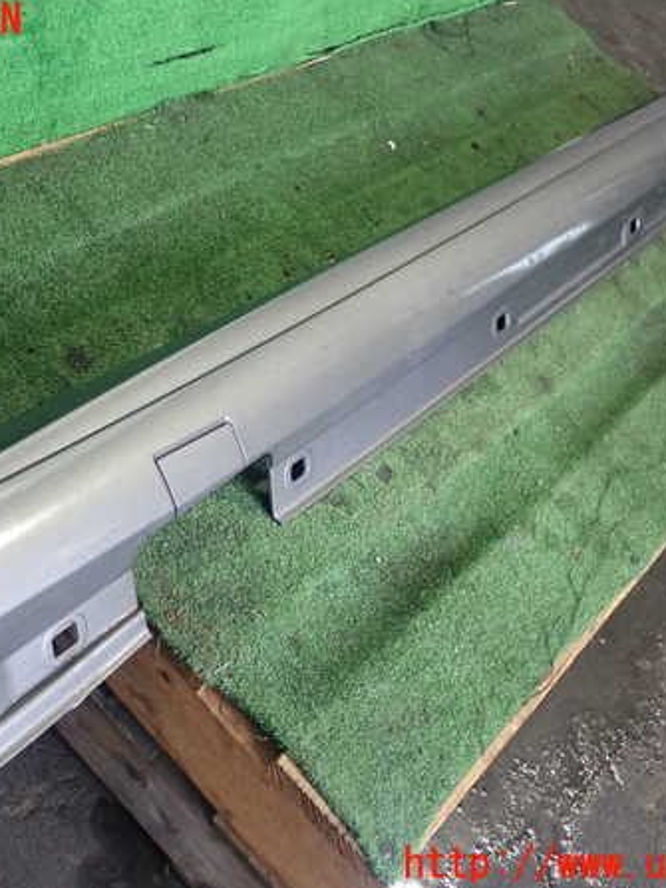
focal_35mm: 43
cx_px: 256
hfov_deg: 33.4
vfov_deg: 43.9
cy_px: 443
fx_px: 1104
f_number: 2.4
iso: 500
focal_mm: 5.87
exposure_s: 1/30
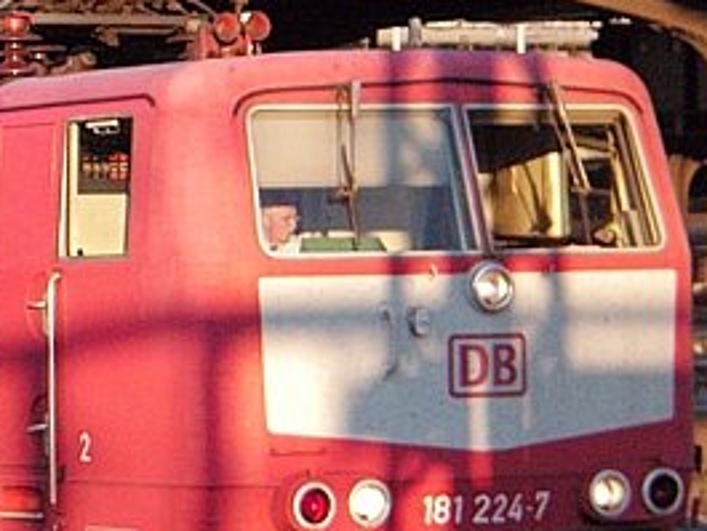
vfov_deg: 7.2
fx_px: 4189
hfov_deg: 9.6
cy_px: 350
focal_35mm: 205
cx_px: -44
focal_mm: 12.4
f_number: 3.9
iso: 160
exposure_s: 1/350
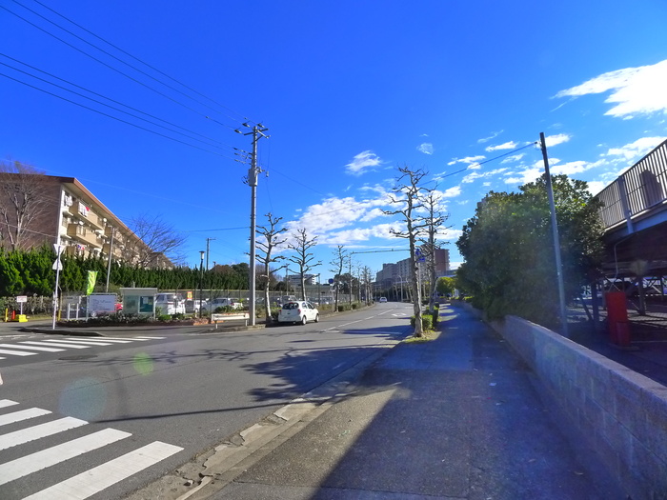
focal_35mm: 24
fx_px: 462
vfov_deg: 56.8
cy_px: 250
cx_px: 334
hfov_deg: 71.6
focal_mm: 5.1
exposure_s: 1/800
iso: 400
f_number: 4
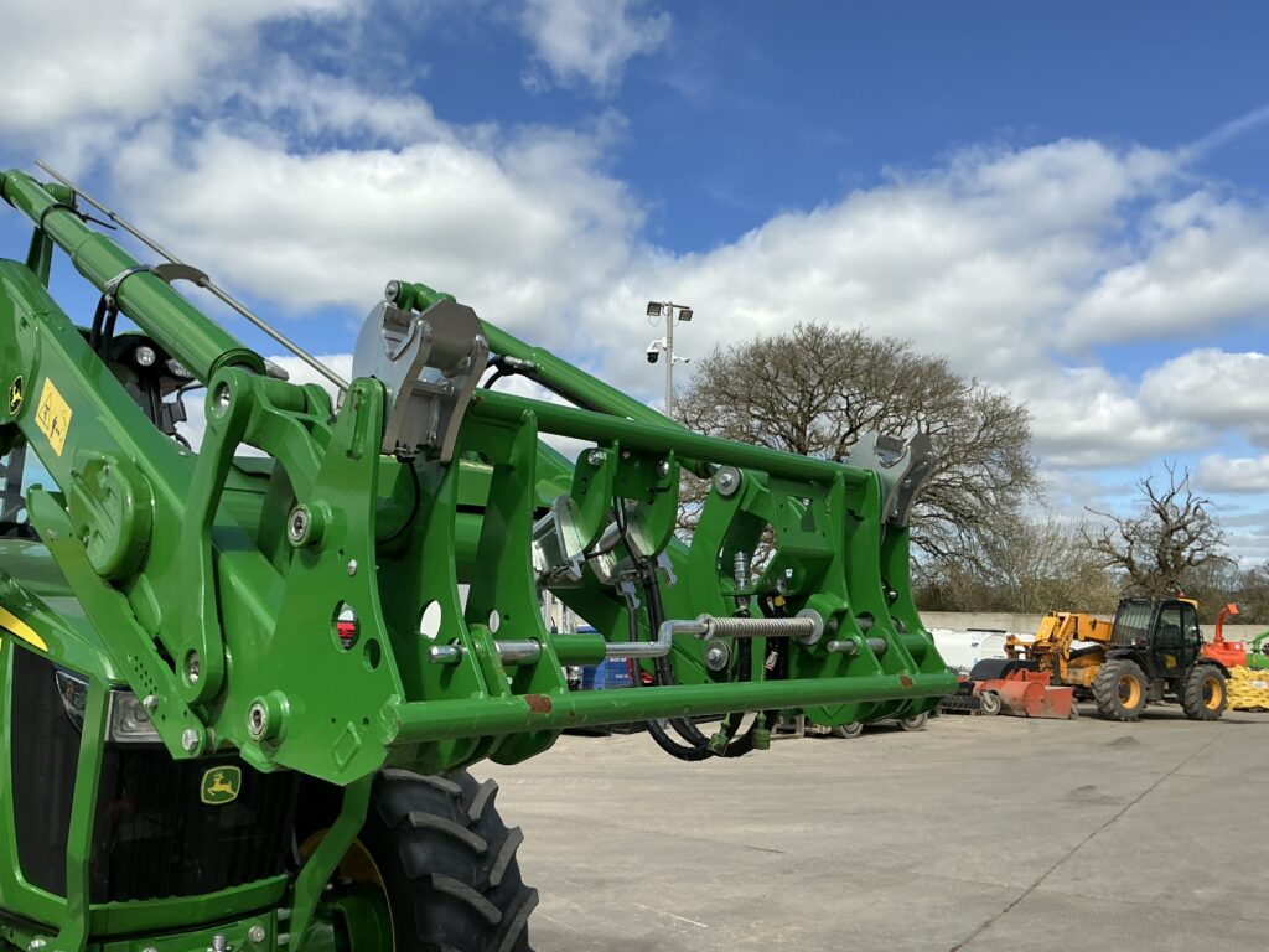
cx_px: 634
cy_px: 476
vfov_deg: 49.7
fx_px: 1026
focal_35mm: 28
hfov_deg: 63.4
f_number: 1.8
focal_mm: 3
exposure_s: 1/2141
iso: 25
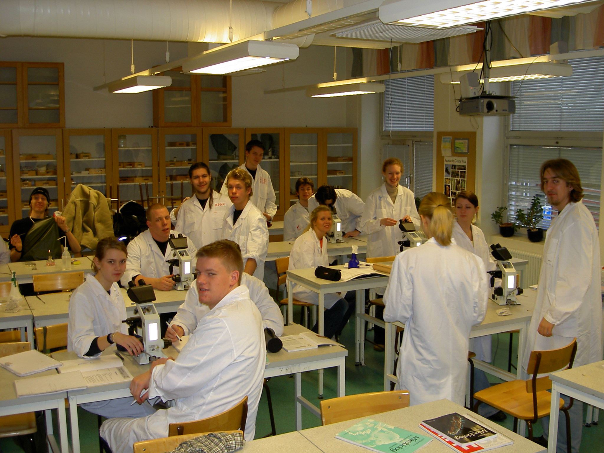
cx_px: 302
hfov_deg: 47.9
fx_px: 680
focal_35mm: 39
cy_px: 226
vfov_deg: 36.8
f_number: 2.8
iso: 100
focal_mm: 8
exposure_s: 1/59.5
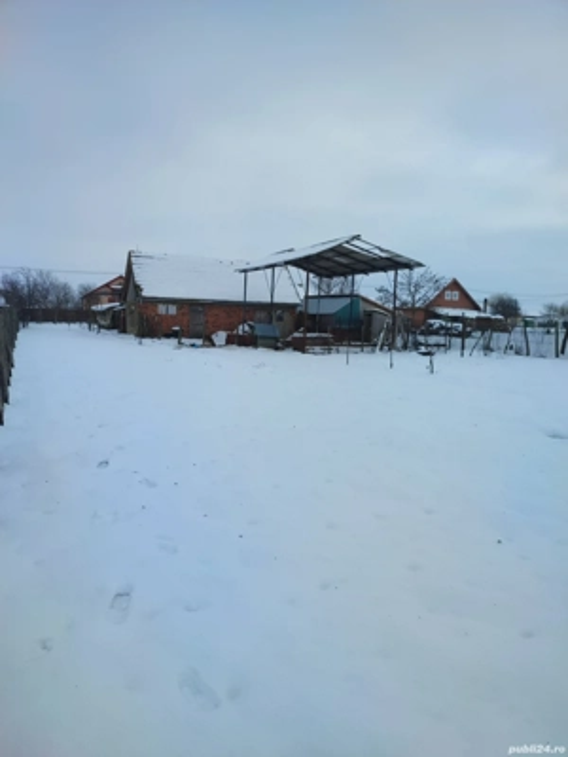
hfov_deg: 54.9
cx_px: 284
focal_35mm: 25
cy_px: 378
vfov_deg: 69.4
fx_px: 547
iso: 50
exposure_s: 1/477
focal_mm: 6.04
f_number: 1.9
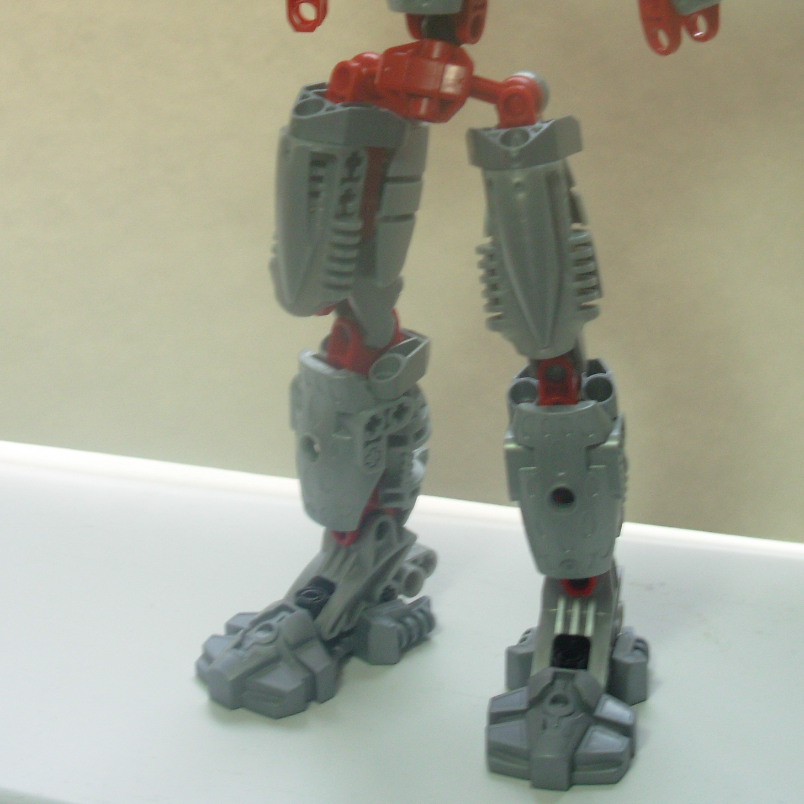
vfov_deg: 17.4
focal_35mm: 99
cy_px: 178
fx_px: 2601
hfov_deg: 17.6
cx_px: 445
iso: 71
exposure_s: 1/45.3
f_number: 3.5
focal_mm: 11.5
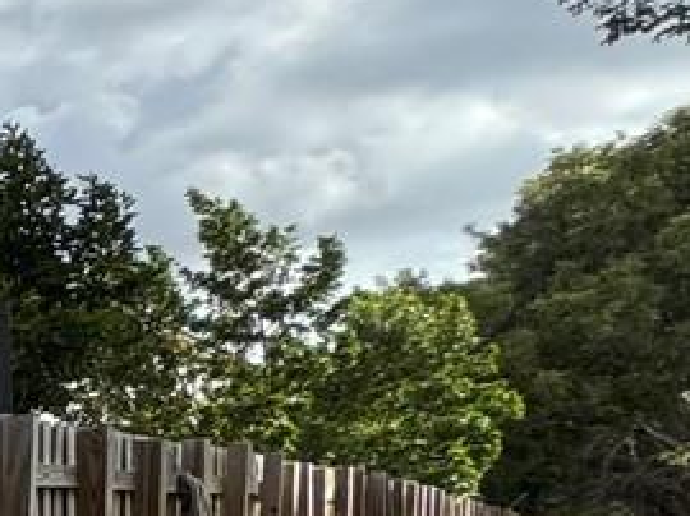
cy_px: 618
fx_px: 1653
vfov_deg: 17.0
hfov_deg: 11.9
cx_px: -1329
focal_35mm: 83
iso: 50
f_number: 2.2
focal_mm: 2.22
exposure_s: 1/1160
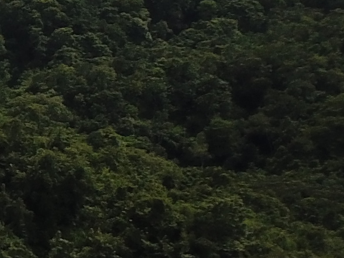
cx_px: -720
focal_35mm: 177
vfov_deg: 8.4
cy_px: 39
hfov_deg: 8.9
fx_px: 1759
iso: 100
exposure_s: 1/80
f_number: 2.2
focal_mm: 4.73
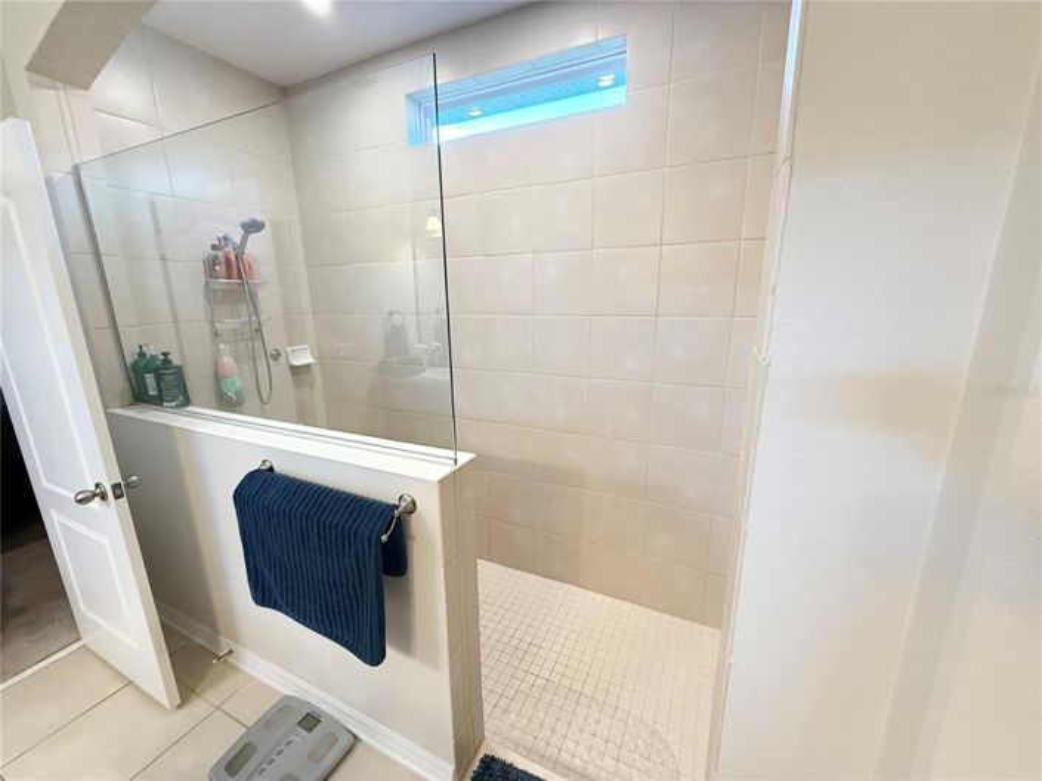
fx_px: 421
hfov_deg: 102.1
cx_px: 521
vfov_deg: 85.6
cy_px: 390
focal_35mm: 14
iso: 250
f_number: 2.2
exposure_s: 1/120
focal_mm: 2.22
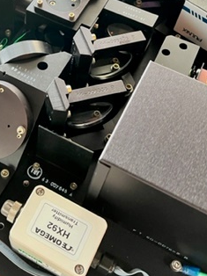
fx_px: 423
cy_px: 80
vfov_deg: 35.6
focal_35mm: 53
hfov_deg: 26.6
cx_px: 22
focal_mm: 5.7
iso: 125
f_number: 1.5
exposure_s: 1/69
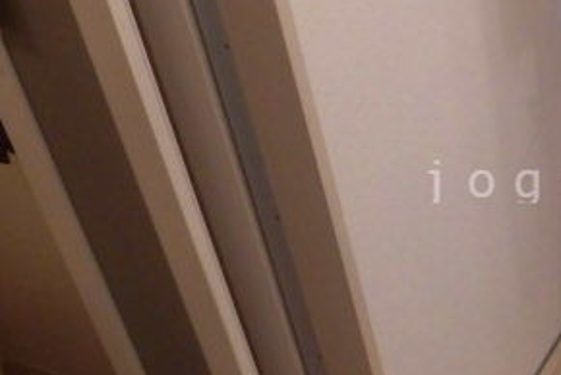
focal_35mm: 55
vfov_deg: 24.7
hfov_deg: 33.3
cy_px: 180
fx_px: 858
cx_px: 557
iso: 250
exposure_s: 1/40
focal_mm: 4.3
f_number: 3.1
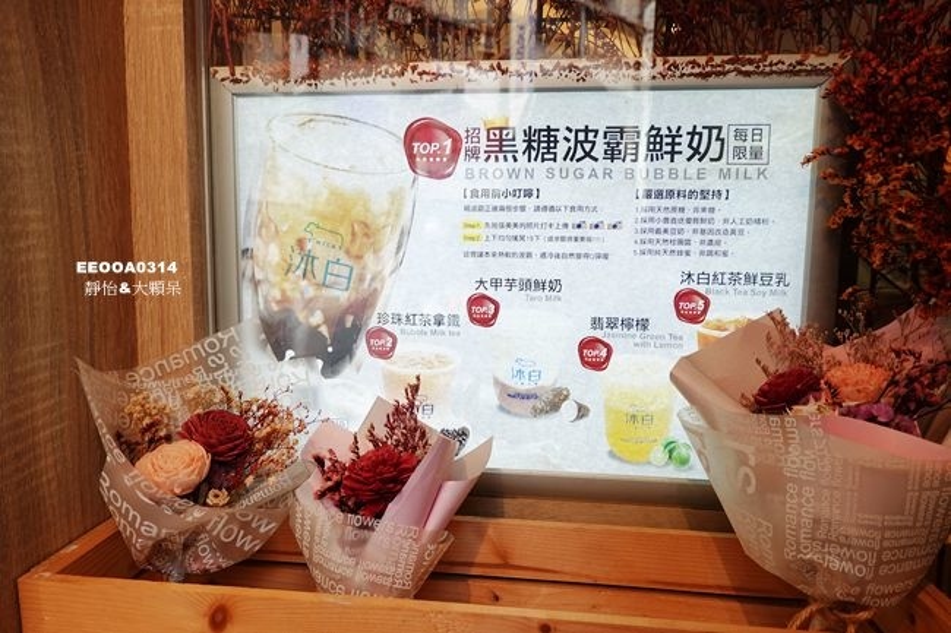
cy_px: 316
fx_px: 634
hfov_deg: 73.8
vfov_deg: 53.1
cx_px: 476
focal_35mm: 24
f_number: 2.8
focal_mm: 9.02
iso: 125
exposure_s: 1/125
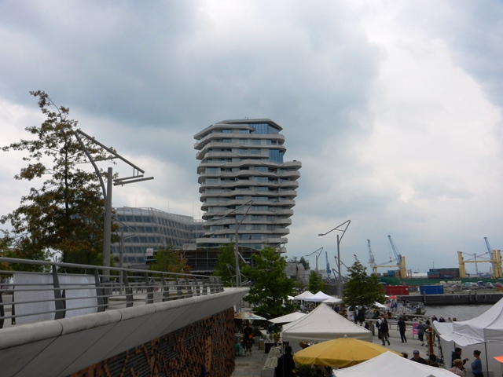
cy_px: 188
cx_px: 252
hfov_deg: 55.4
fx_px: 480
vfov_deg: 42.9
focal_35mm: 33
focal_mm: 5.9
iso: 160
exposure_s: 1/1250
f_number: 3.8
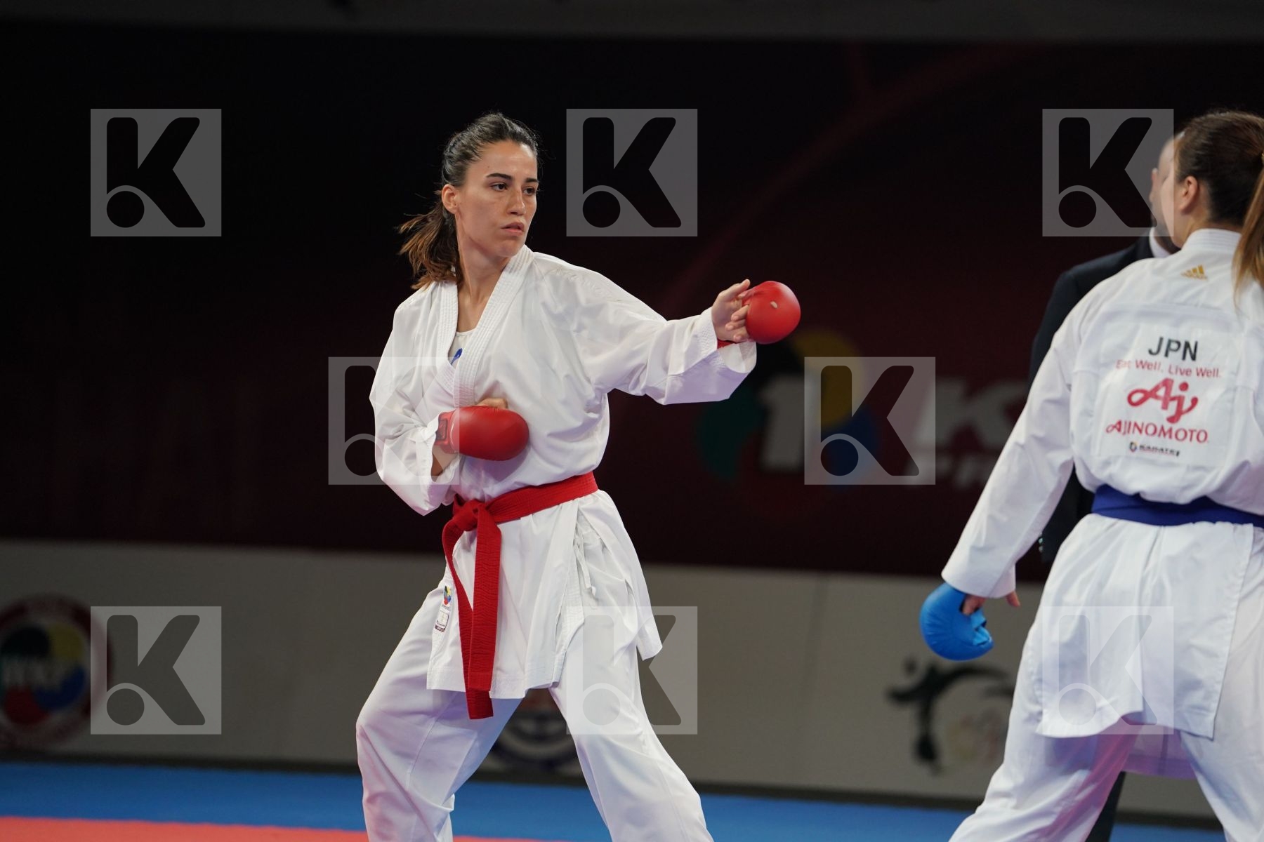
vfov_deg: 6.9
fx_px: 7022
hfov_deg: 10.3
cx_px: 632
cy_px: 421
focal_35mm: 200
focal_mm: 200
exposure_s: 1/1000
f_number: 2.8
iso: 1600
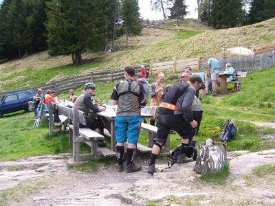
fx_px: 278
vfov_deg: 40.7
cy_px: 103
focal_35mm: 35
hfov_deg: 52.6
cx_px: 138
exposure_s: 1/100
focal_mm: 5.8
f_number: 5.6
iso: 80
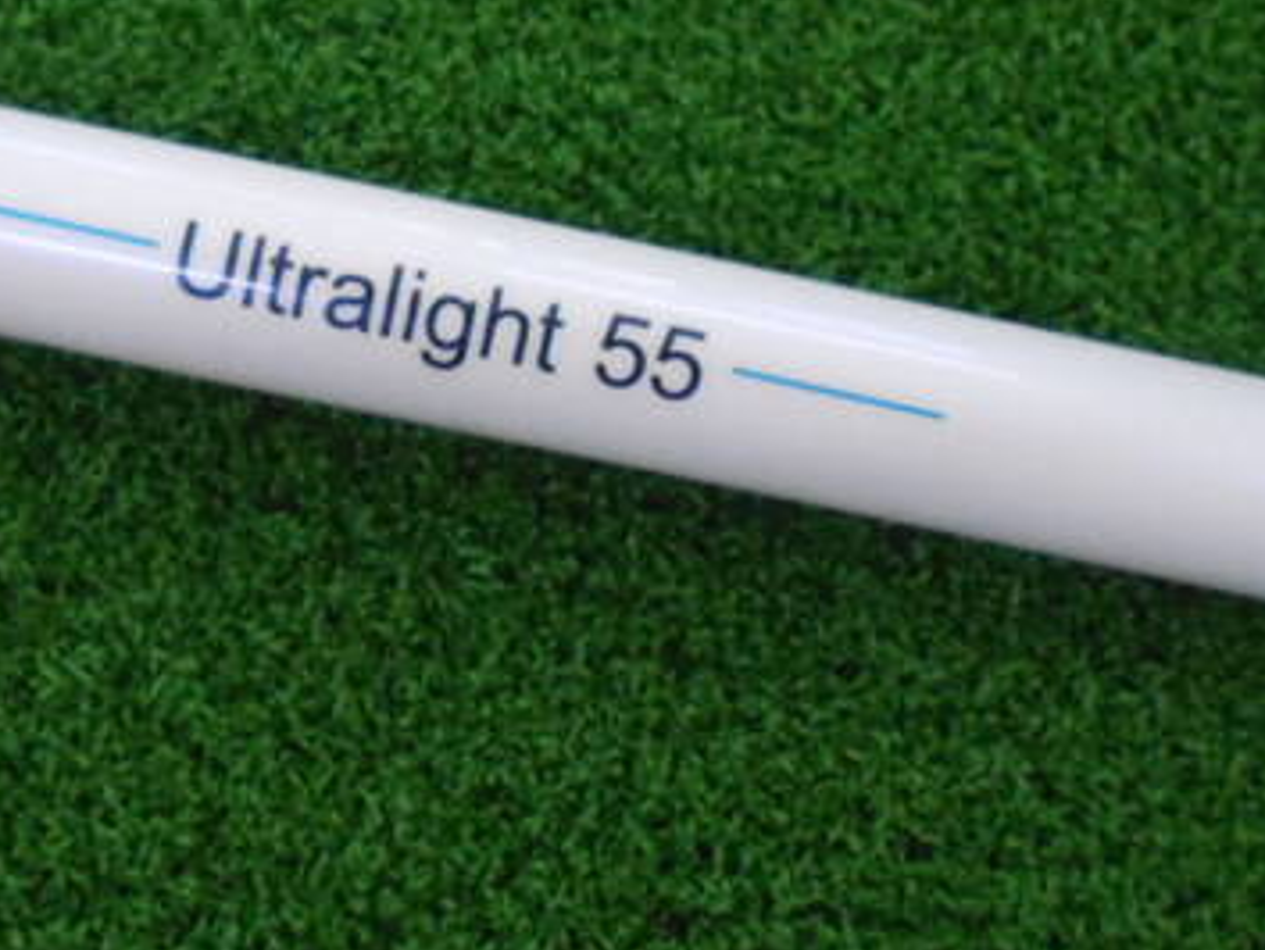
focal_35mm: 47
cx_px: 361
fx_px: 1719
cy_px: 246
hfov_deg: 39.6
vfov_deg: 30.4
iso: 800
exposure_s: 1/250
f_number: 3.2
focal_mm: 4.6
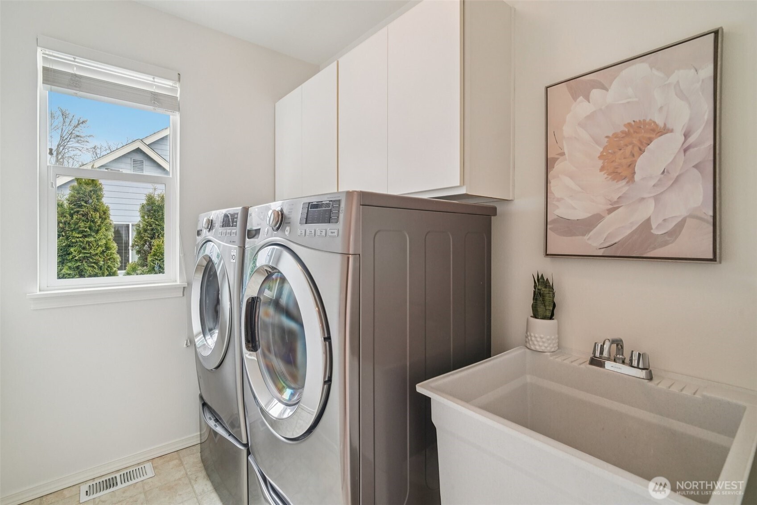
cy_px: 252
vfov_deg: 73.7
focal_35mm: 16
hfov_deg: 96.7
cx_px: 378
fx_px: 336
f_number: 8
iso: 1600
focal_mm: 16
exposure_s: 1/30
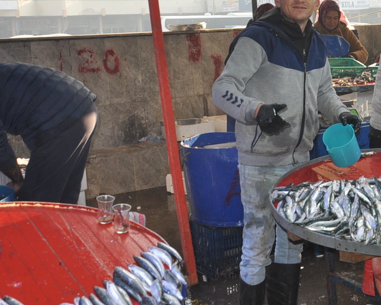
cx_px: 443
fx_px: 677
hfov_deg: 28.0
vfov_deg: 25.2
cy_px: 87
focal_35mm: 60
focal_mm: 18
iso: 200
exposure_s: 1/200
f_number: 5.6
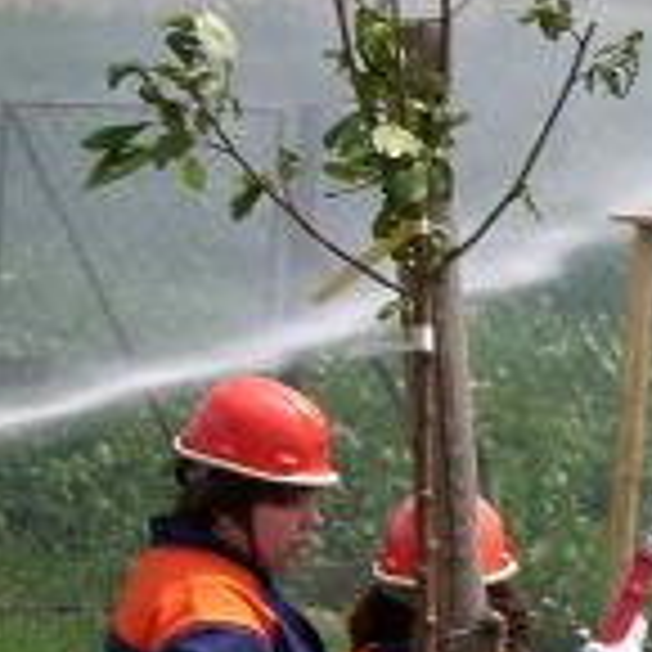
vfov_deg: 4.5
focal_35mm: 390
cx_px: 931
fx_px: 8311
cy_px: 531
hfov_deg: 4.5
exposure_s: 1/160
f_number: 7.7
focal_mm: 16.51
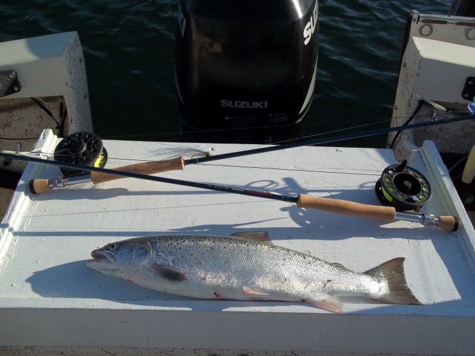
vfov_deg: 44.2
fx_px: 439
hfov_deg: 56.8
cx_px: 238
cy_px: 178
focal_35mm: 32
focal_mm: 5.7
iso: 64
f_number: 8.8
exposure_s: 1/160
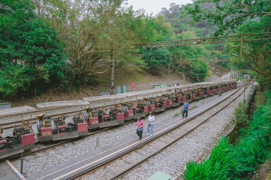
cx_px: 136
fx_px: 181
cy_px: 90
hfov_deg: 73.8
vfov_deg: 53.1
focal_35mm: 24
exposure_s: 1/80
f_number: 5.6
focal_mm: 24
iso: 100
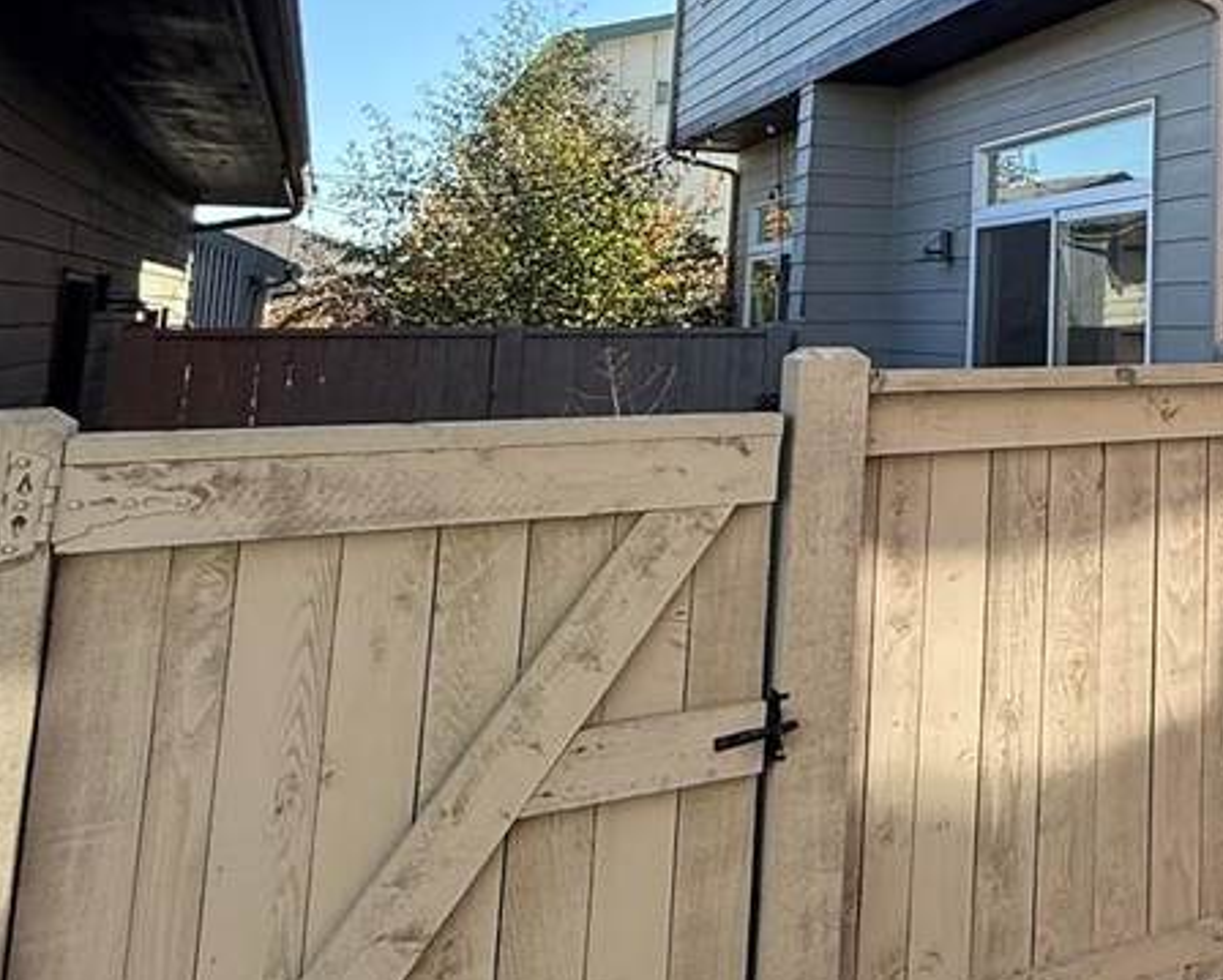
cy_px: 123
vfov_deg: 36.2
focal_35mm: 39
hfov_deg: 38.1
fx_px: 1413
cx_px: 1373
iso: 64
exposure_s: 1/644
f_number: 2.2
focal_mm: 2.22
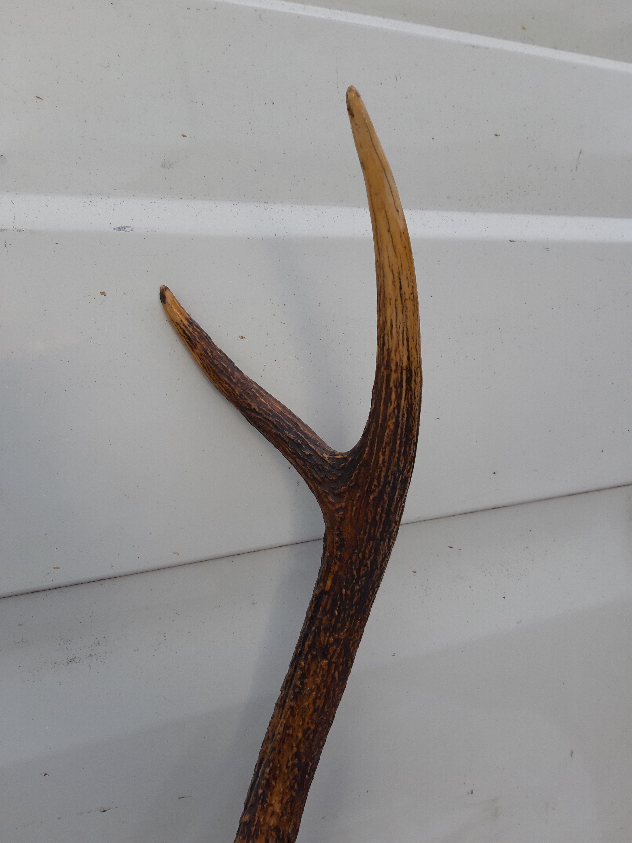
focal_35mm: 27
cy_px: 422
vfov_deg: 65.3
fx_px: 657
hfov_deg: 51.4
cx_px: 316
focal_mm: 3.93
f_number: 1.7
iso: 40
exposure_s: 1/195
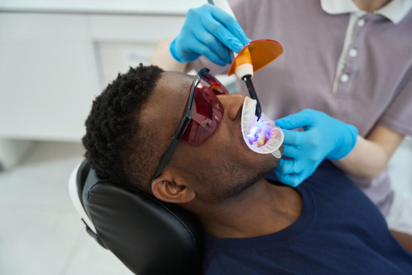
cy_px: 138
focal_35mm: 48
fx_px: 554
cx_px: 206
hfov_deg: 40.8
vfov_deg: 27.9
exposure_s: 1/250
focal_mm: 48.4
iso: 320
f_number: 2.8
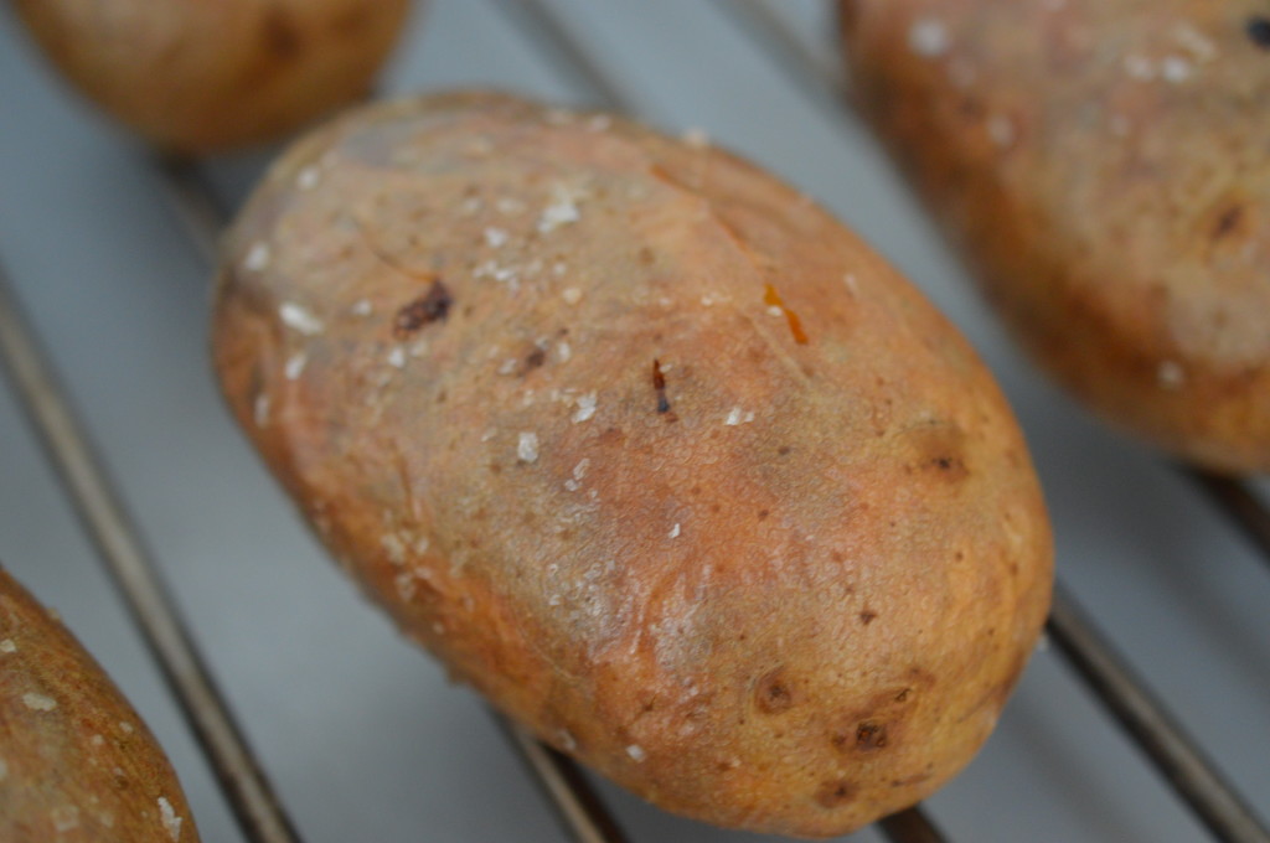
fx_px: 2114
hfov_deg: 33.4
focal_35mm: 60
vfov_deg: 22.6
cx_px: 635
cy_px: 422
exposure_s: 1/60
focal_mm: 40
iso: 900
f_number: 3
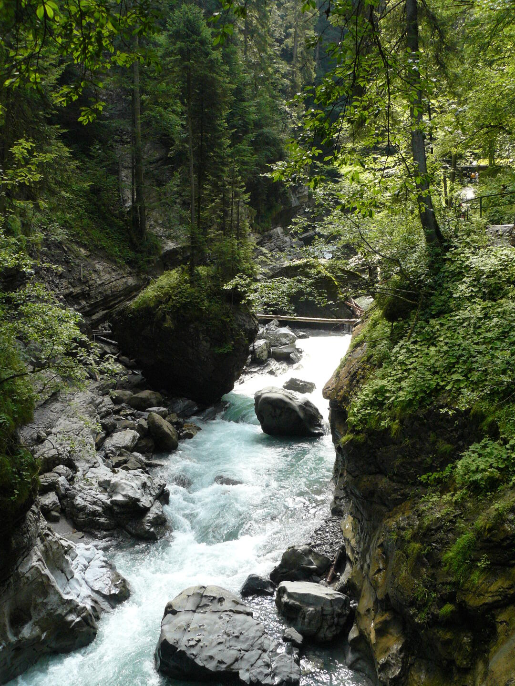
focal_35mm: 36
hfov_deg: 39.7
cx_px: 258
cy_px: 343
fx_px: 714
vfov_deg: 51.4
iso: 200
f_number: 4.5
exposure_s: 1/200
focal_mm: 6
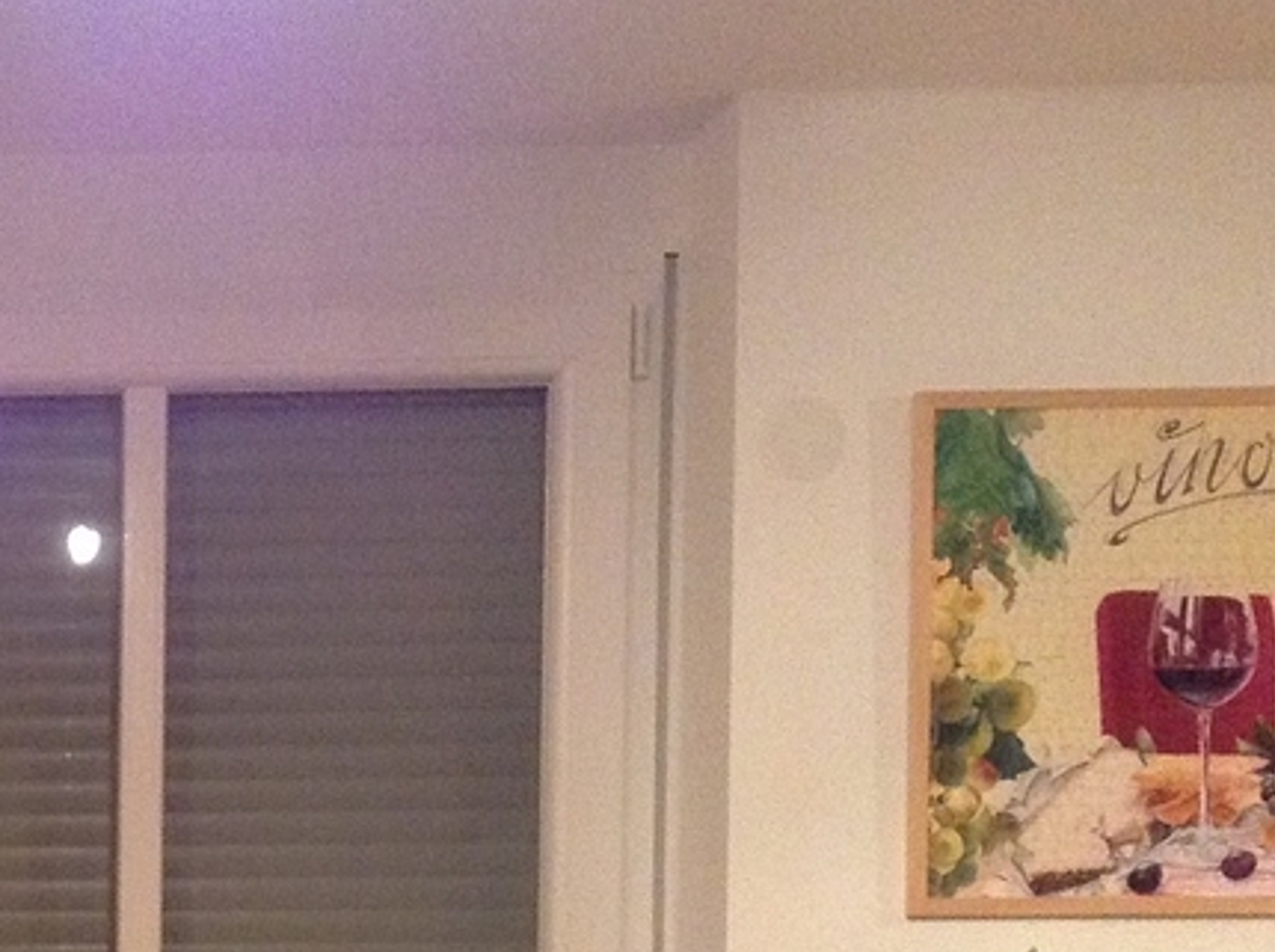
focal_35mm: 77
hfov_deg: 23.5
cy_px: 1068
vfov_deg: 18.3
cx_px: -185
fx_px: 2831
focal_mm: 3.3
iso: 400
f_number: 2.4
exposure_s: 1/15
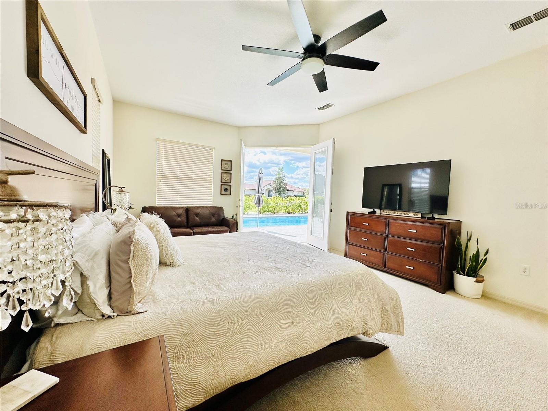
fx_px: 222
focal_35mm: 14
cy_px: 206
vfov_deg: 85.7
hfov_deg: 102.1
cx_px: 274
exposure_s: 1/496
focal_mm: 2.22
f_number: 2.2
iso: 40
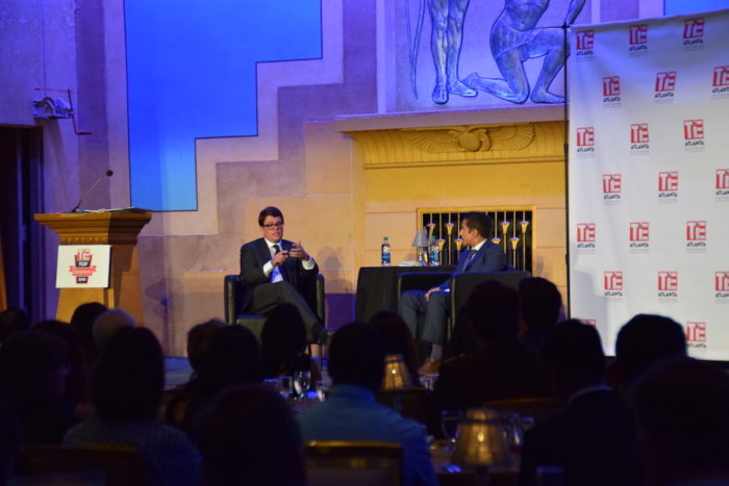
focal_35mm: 128
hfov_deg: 16.1
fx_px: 2582
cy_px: 243
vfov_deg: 10.8
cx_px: 364
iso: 1600
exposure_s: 1/50
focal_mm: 85
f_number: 5.6
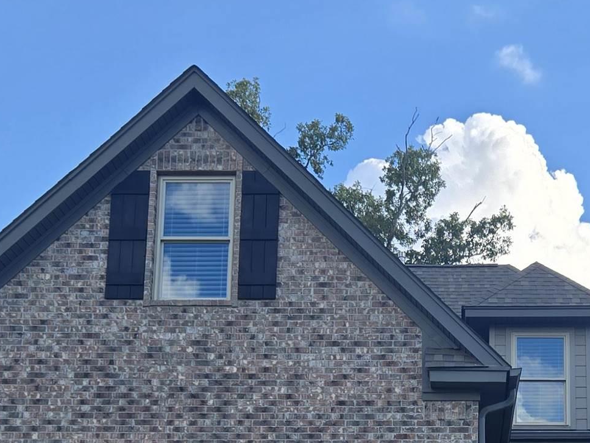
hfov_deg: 26.3
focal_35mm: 73
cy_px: 453
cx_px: 450
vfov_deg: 19.5
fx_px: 1244
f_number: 1.8
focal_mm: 5.4
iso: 25
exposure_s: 1/763
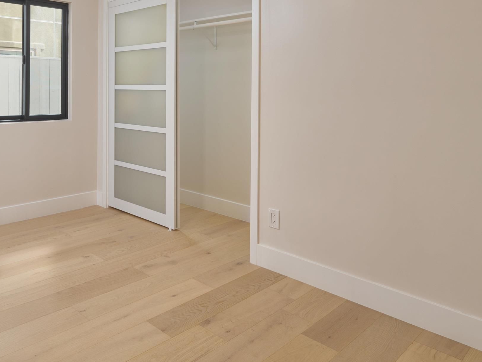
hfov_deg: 58.3
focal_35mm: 30
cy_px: 85
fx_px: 416
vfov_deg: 45.1
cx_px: 147
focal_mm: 16.5
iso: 400
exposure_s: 1/50
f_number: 8
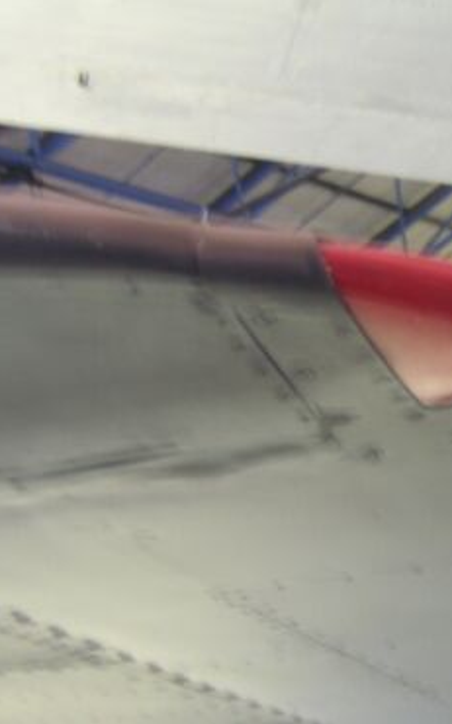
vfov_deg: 24.9
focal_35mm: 83
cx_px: 470
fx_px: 1637
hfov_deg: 15.4
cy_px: 359
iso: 100
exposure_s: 1
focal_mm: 9.6
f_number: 3.7
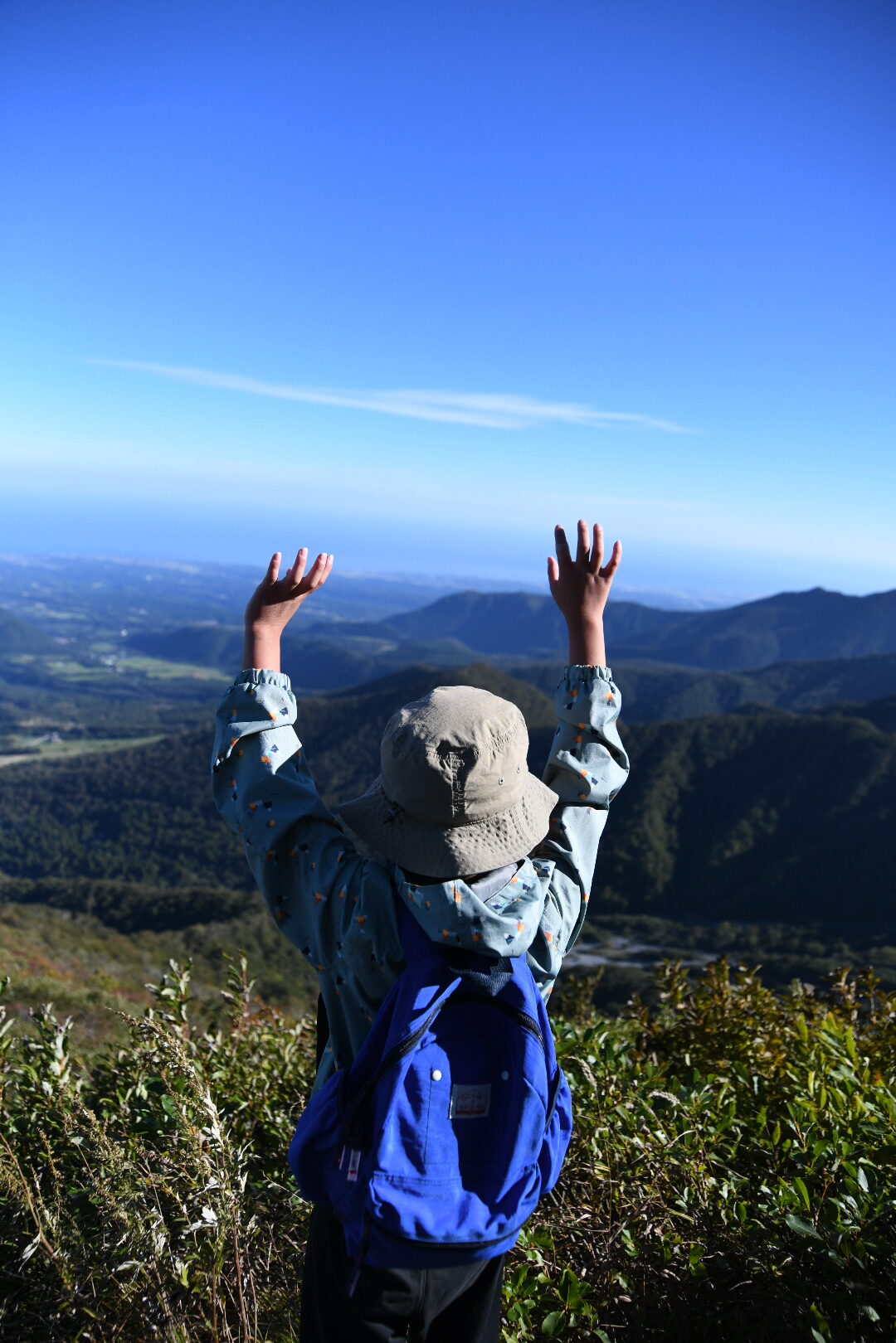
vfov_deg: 73.7
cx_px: 448
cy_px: 672
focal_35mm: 24
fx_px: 896
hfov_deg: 53.1
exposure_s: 1/8000
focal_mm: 24
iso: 800
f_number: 4.5
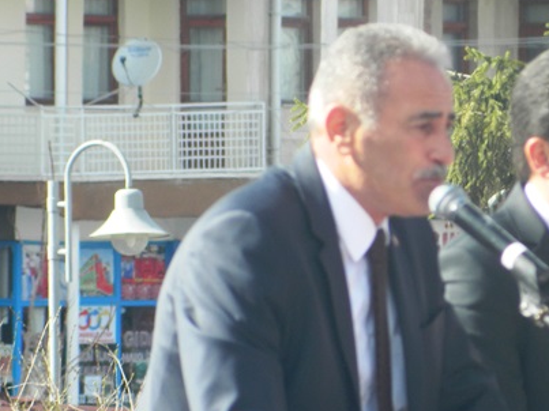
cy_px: 317
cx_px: 364
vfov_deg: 1.8
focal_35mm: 834
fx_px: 13223
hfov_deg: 2.4
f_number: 5.8
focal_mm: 94.5
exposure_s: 1/125
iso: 80
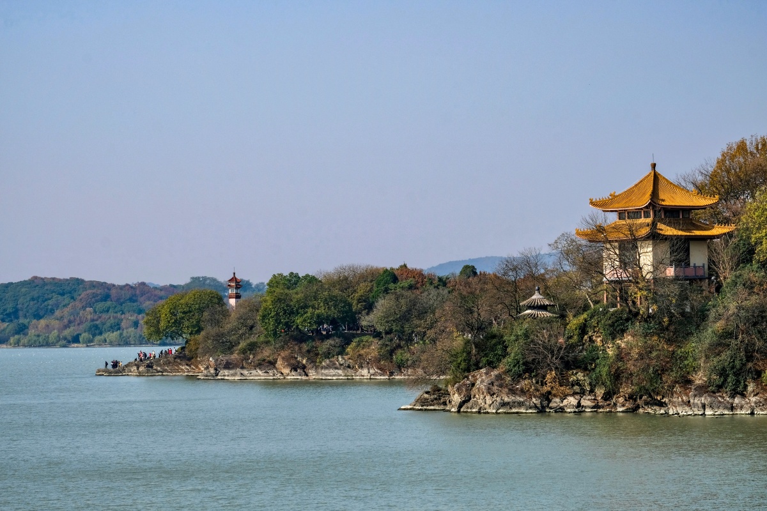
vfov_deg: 12.1
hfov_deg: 18.1
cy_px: 256
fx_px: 2407
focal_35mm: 113
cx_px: 384
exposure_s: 1/250
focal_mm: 75.4
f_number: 13
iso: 200
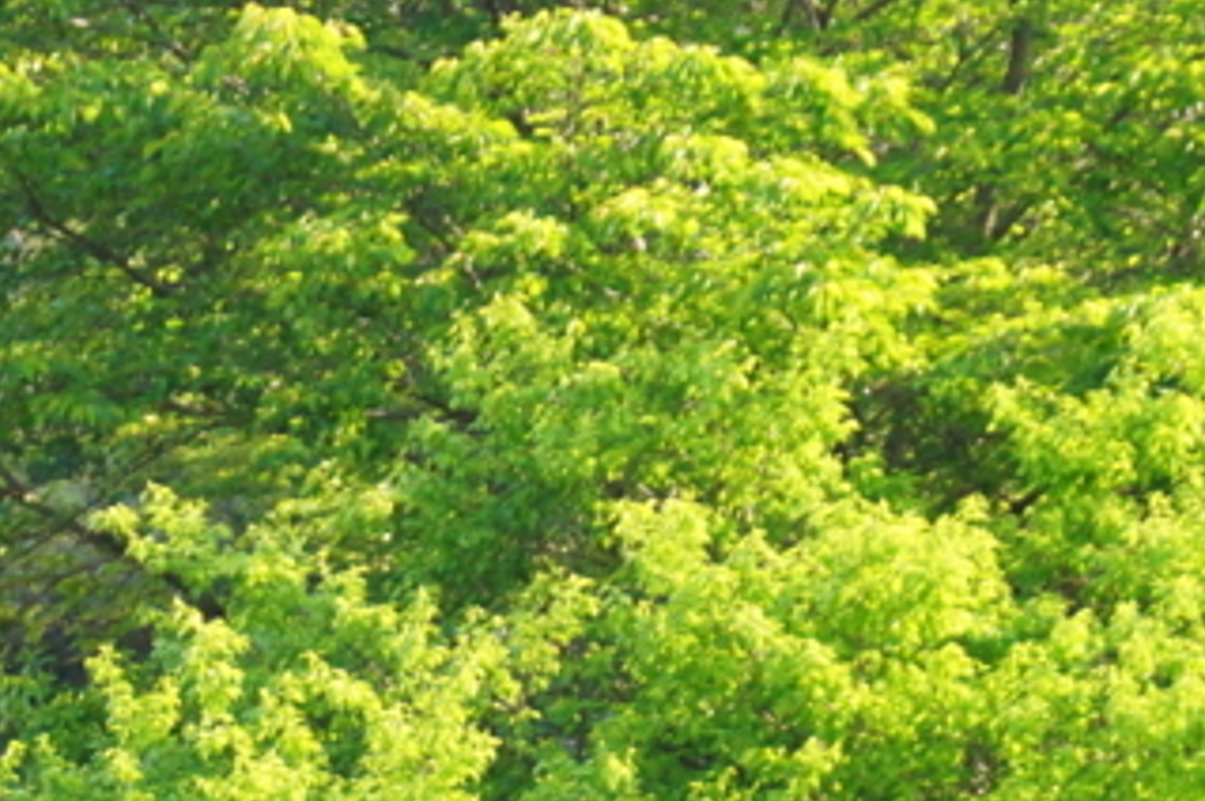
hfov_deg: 5.7
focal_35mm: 362
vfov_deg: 3.8
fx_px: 12091
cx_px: 253
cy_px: 506
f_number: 5.6
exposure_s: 1/200
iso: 800
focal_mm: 75
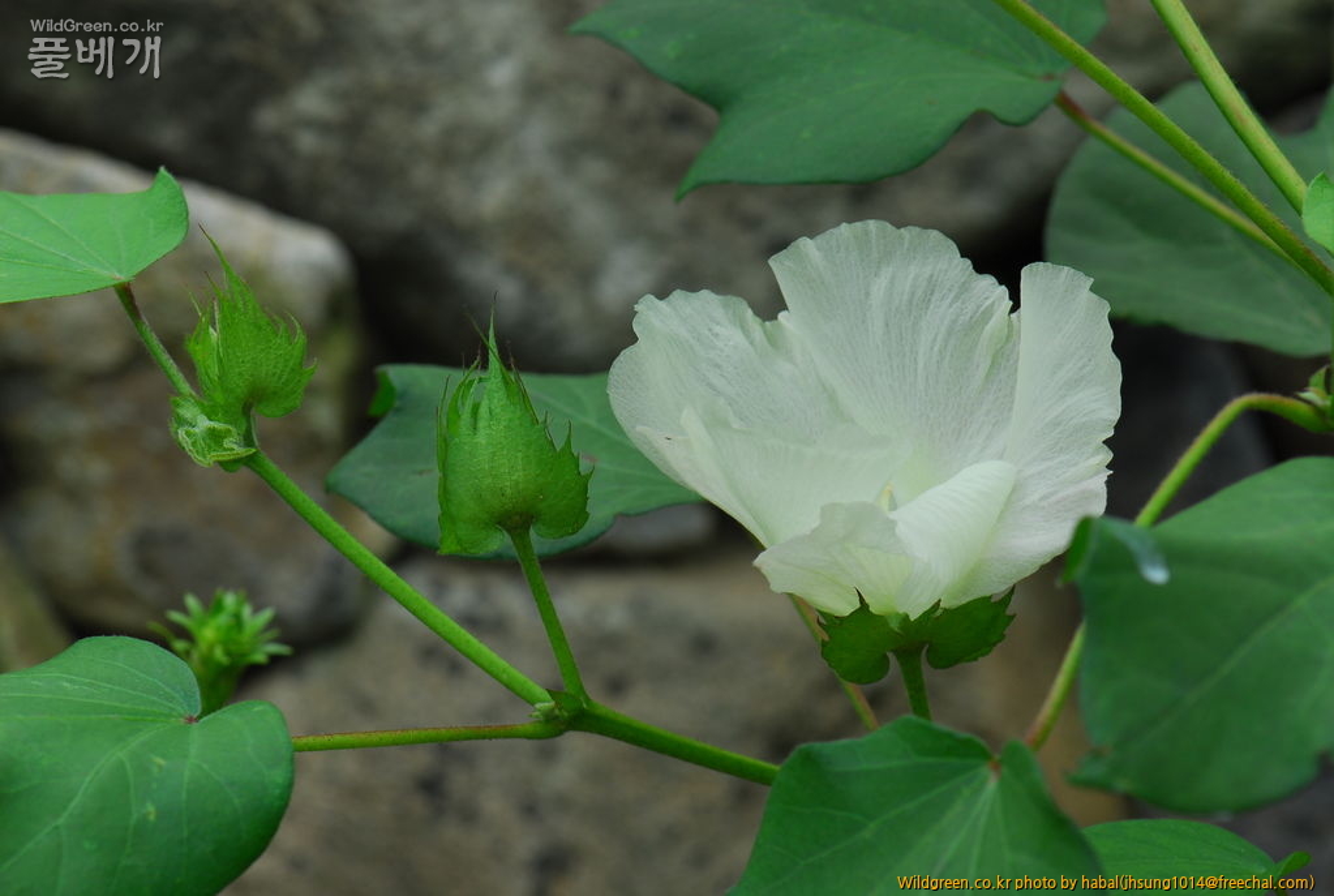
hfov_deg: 13.0
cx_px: 667
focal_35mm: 158
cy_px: 448
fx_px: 5849
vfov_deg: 8.8
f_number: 10
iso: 200
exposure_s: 1/160
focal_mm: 105
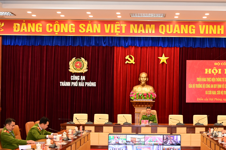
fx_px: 414
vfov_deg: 20.5
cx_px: 147
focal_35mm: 66
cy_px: 93
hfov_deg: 30.3
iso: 2000
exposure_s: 1/200
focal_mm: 42
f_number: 3.2
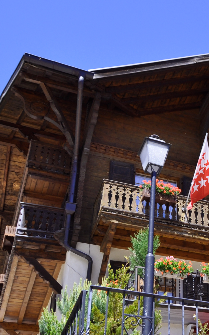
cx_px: 286
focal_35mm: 58
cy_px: 225
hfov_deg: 20.1
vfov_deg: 34.8
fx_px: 529
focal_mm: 18
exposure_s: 1/125
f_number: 5.6
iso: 200
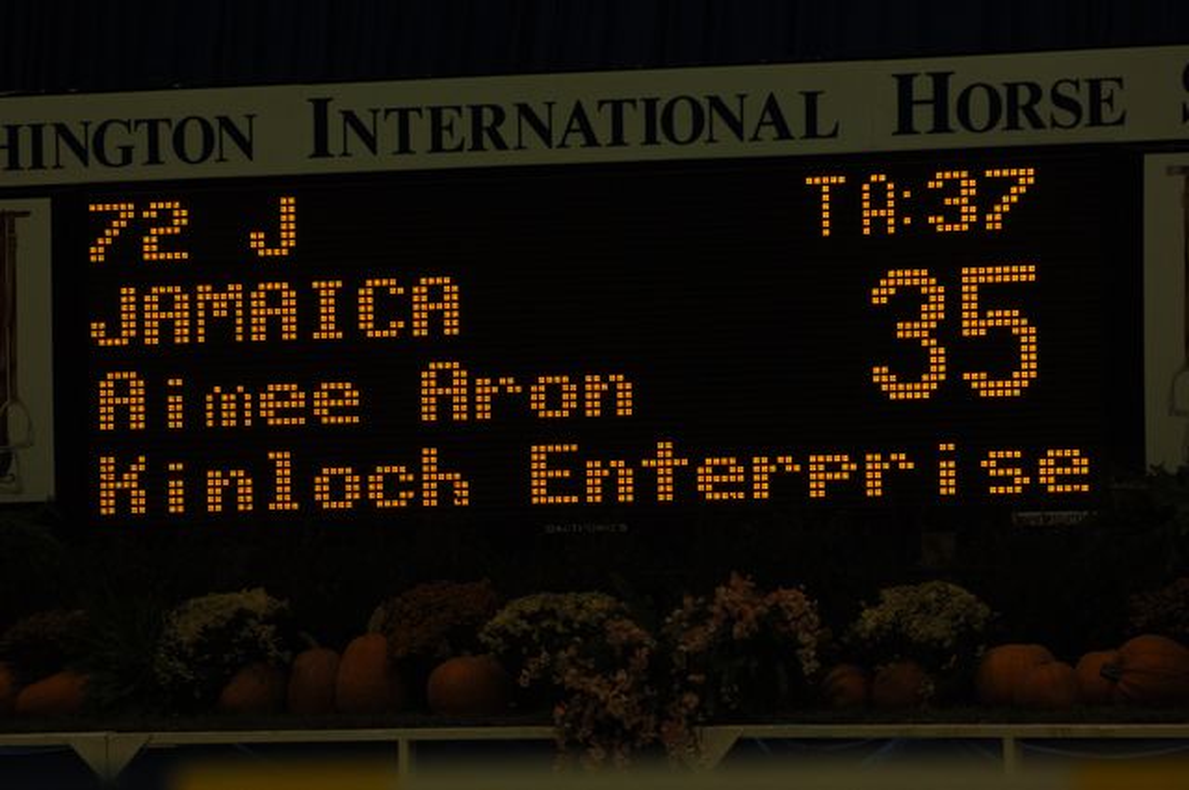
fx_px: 8659
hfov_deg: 7.9
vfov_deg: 5.2
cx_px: 594
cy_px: 395
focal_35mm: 262
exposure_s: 1/250
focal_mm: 175
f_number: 4.5
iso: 320
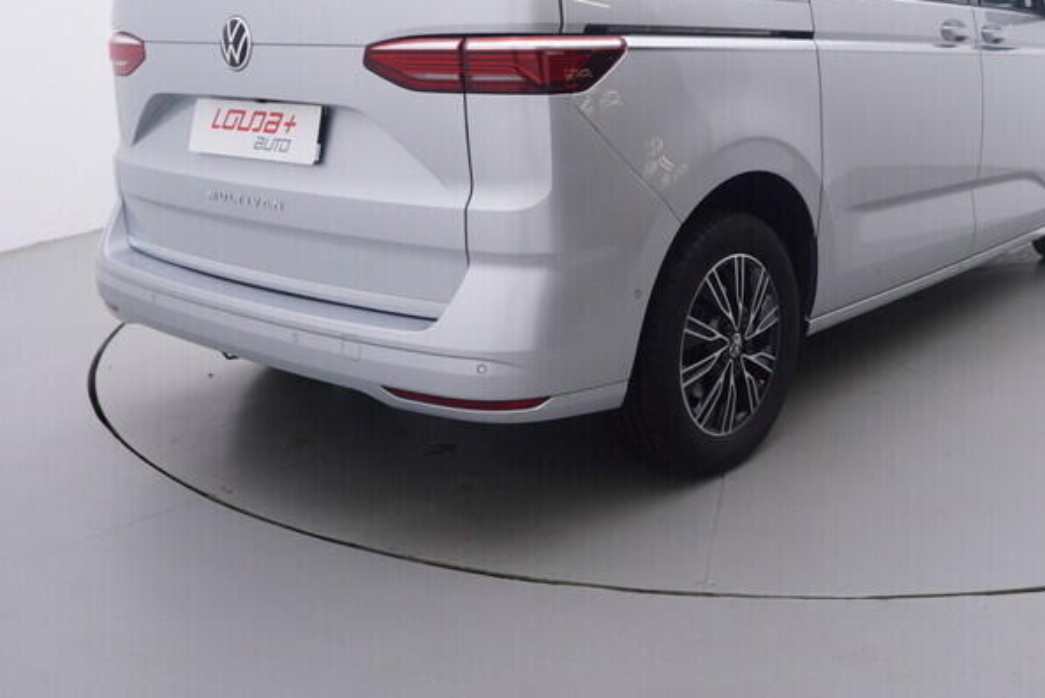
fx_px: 1129
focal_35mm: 39
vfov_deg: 33.4
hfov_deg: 49.0
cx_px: 677
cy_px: 145
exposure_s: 1/80
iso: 200
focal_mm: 15
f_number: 5
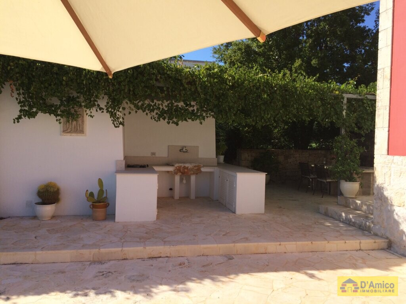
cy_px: 152
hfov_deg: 61.7
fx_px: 340
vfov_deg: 48.2
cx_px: 203
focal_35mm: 29
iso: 32
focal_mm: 4.15
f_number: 2.2
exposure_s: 1/2053
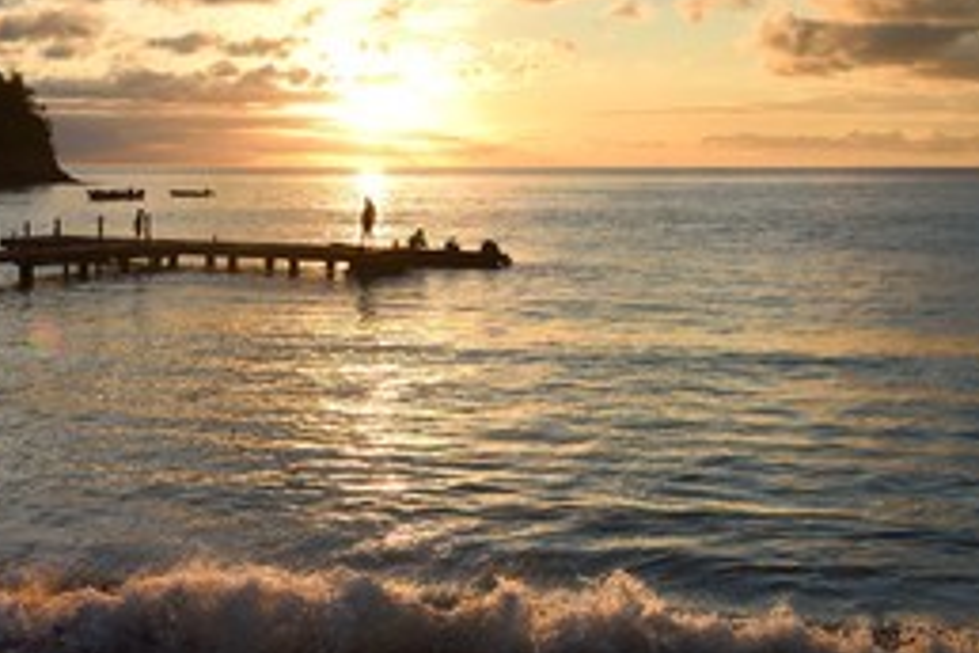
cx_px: 194
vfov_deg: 23.7
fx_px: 1550
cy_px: 235
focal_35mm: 57
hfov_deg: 34.0
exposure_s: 1/250
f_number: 10
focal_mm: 35
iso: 200
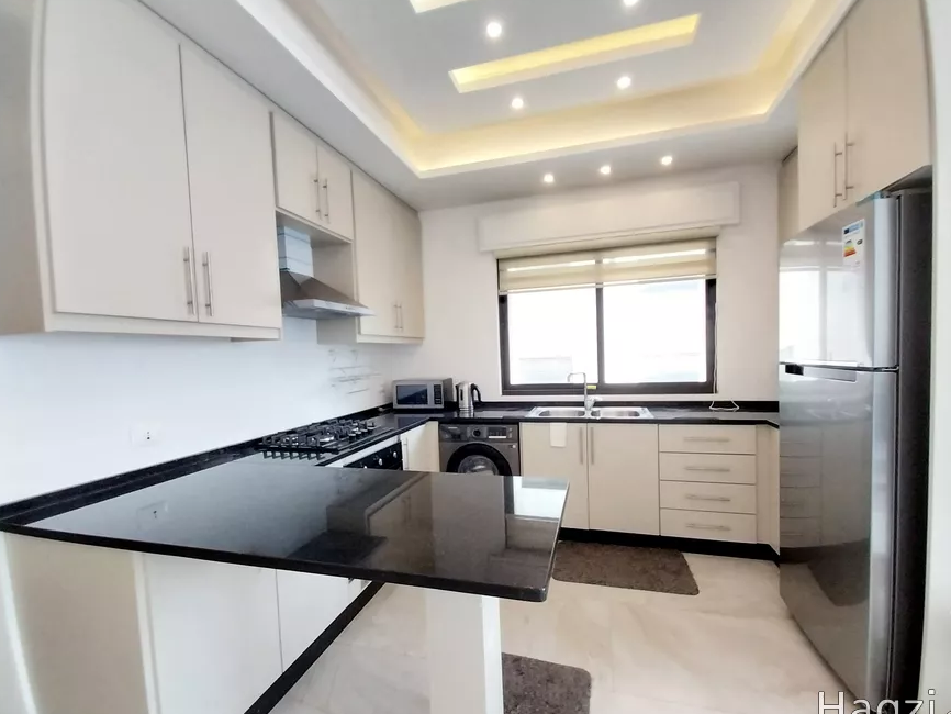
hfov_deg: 101.9
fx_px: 385
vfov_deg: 85.7
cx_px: 502
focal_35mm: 14
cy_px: 372
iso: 160
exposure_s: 1/33
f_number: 2.2
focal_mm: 1.3
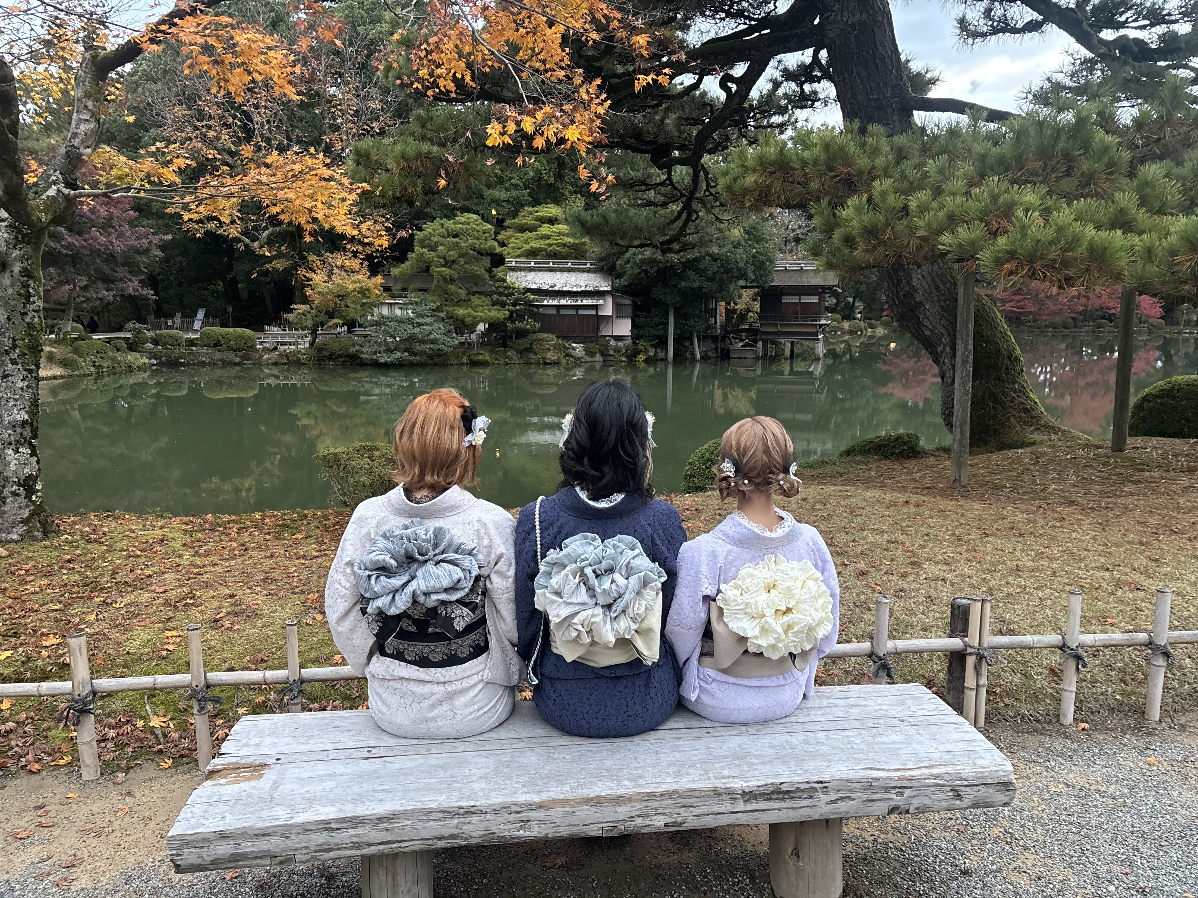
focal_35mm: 26
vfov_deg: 53.1
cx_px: 599
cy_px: 449
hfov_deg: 67.3
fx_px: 900
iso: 500
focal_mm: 5.96
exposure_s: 1/60
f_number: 1.6
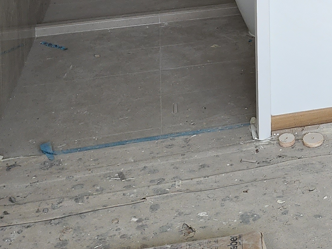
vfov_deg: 15.4
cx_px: 389
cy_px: -194
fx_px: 796
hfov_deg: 21.9
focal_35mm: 83
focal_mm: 6.4
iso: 80
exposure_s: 1/180
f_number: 1.8
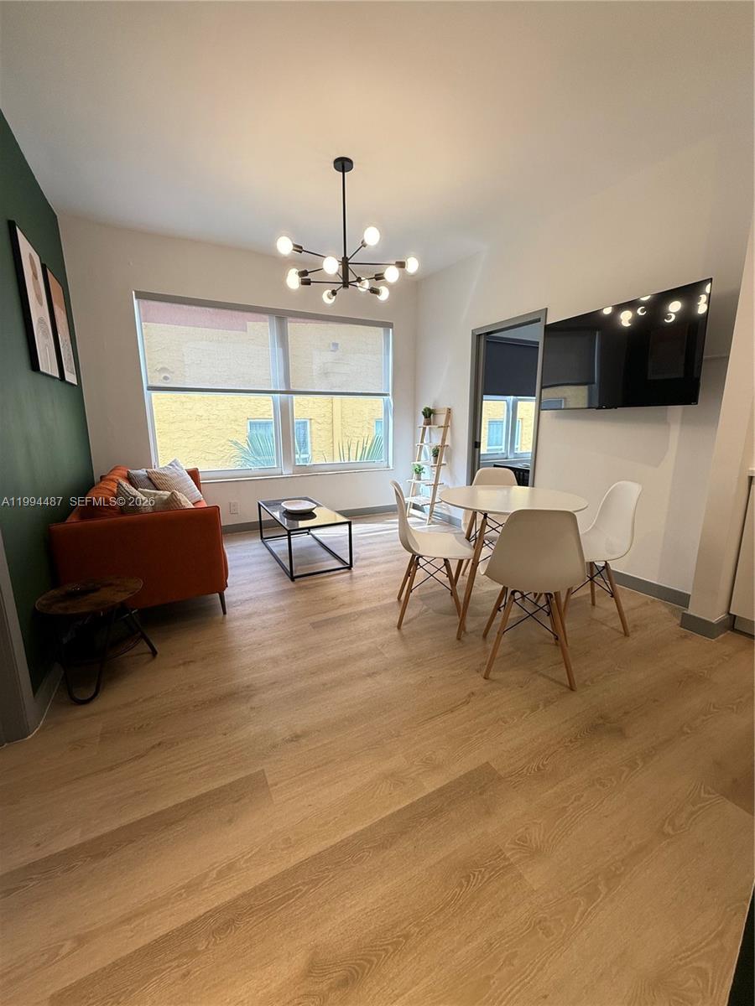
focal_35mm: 14
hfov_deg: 85.7
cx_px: 378
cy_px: 503
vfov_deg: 102.1
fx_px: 407
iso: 100
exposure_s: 1/120
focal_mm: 2.22
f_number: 2.2
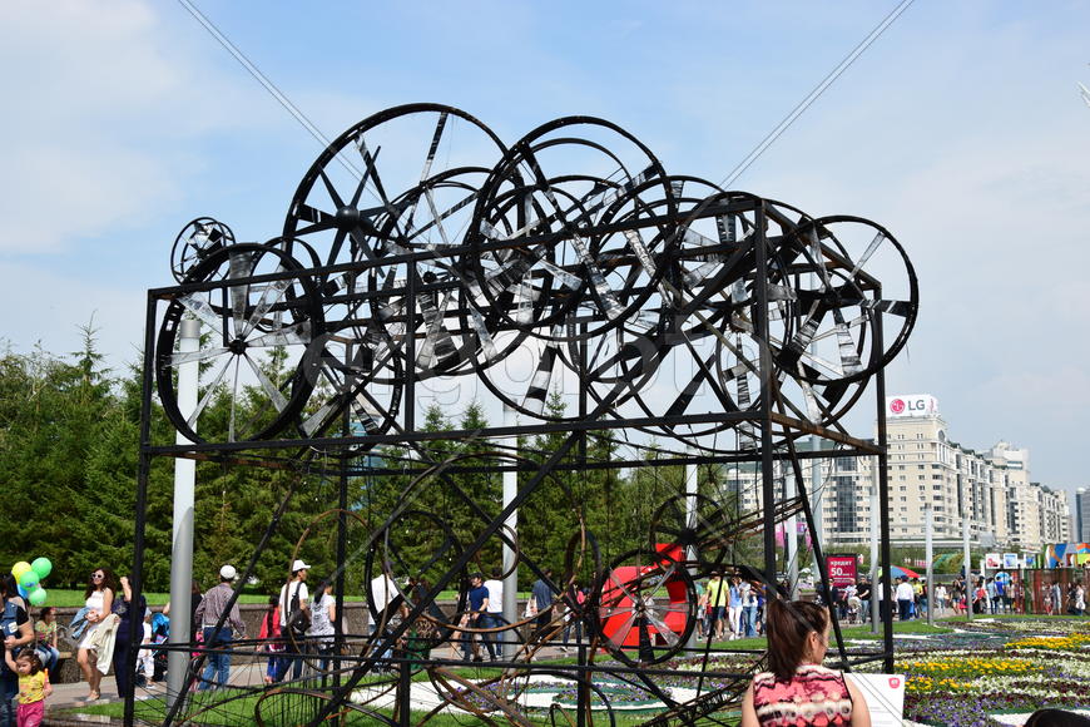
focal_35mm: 39
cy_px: 364
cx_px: 545
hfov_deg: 49.6
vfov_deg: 34.2
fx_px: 1181
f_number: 8
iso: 100
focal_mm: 26
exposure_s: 1/250
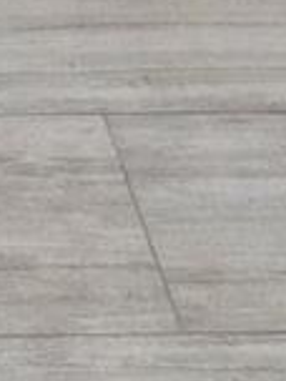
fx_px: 2005
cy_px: -917
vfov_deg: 8.3
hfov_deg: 7.6
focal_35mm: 182
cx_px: -409
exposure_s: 1/120
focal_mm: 5.4
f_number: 1.8
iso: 320
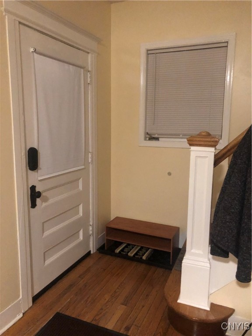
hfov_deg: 49.7
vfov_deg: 63.4
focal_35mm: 28
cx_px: 126
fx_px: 272
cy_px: 168
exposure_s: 1/4
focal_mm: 4
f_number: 1.8
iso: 100
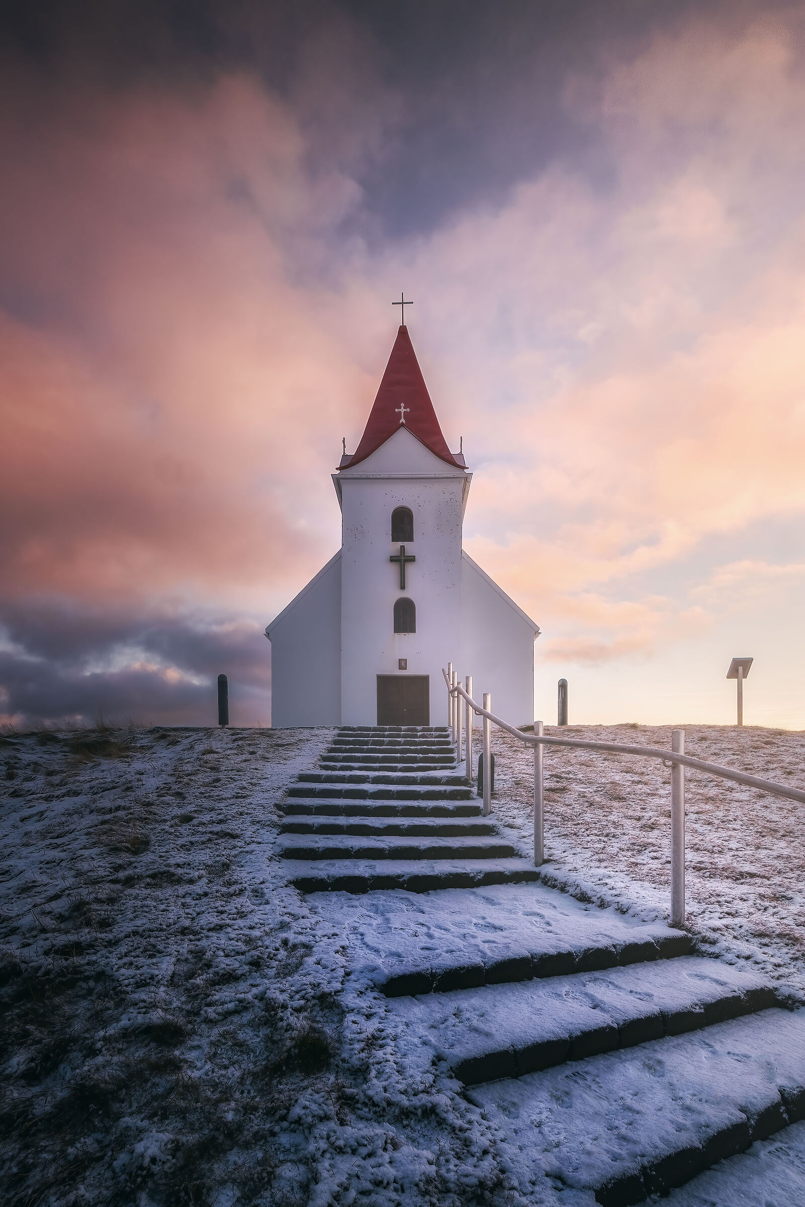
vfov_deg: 112.6
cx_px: 402
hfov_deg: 90.0
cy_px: 604
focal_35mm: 12
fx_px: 402
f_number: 11
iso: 160
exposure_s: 1/100
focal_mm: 8
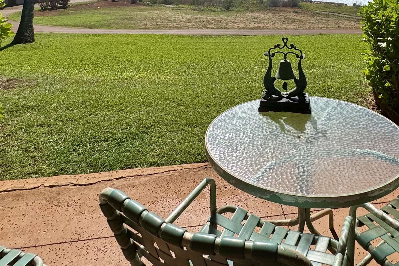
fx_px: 332
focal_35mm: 30
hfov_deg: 60.6
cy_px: -21
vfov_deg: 37.2
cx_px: 262
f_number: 2.2
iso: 40
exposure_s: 1/3906
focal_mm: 2.22
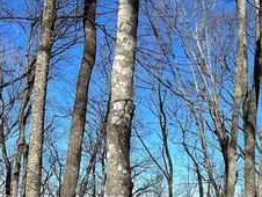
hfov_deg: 33.8
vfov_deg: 26.8
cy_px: 170
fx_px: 402
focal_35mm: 53
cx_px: 246
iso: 80
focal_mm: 6.86
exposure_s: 1/3058
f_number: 1.78
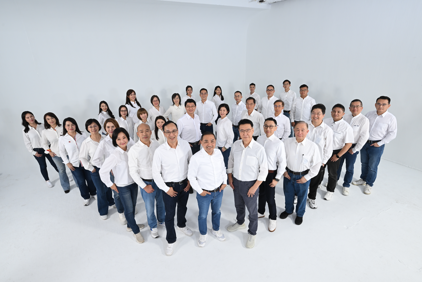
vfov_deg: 63.2
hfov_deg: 85.4
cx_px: 211
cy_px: 141
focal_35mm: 20
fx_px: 229
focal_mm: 19.5
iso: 500
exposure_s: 1/200
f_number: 10
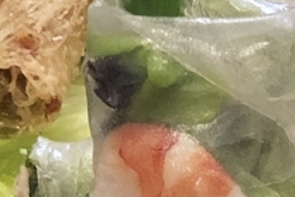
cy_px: 183
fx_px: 2544
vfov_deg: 4.4
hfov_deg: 6.6
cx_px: 224
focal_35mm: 310
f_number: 2.4
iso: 125
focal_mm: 6
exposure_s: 1/25
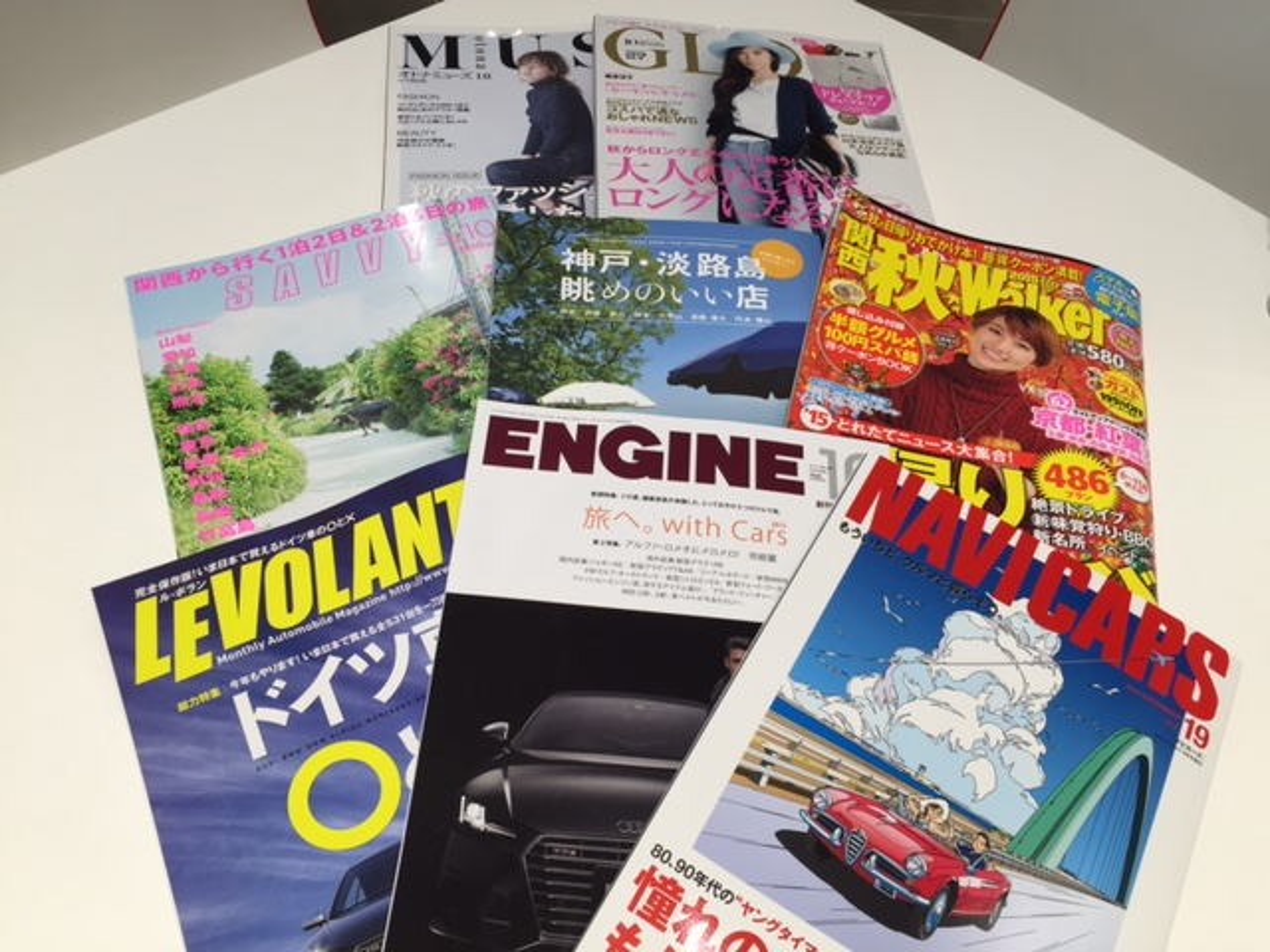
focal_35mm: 29
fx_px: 1064
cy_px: 476
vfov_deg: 48.2
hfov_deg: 61.7
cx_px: 635
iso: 40
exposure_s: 1/120
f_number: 2.2
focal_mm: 4.15
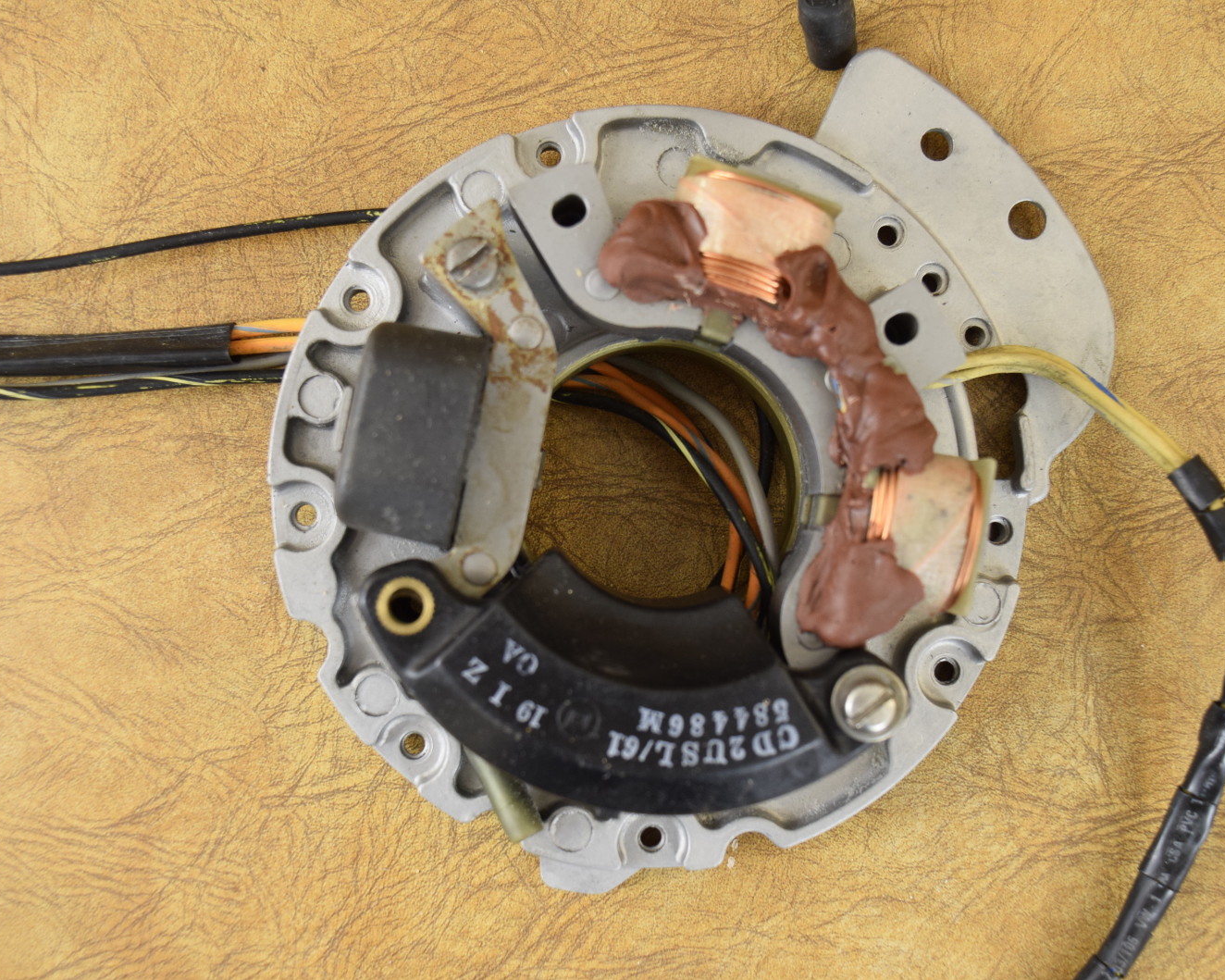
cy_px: 487
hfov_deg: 43.3
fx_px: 1543
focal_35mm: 43
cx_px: 623
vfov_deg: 35.2
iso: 640
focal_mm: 25
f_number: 5.6
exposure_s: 1/125
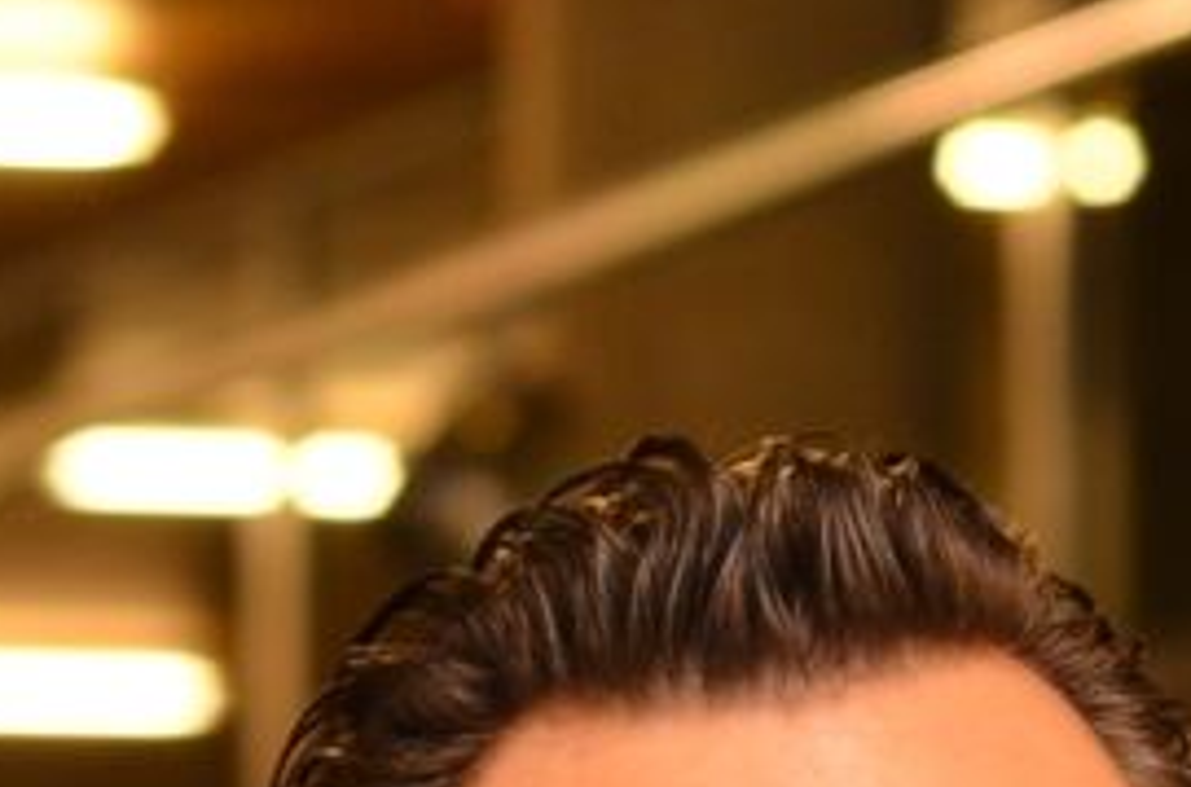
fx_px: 10952
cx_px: 426
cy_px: 1636
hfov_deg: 6.2
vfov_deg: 4.1
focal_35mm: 332
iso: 400
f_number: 3.5
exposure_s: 1/60
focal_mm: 50
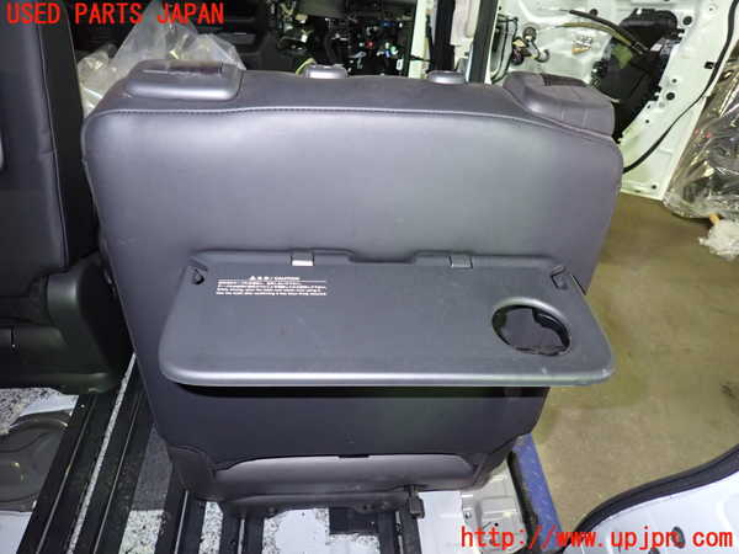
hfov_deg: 69.4
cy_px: 277
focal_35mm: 25
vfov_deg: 54.9
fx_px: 534
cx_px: 370
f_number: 2
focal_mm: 4.5
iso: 320
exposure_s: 1/30
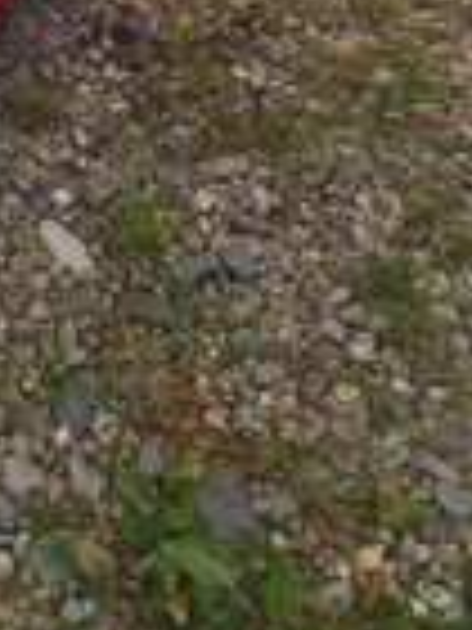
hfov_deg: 17.9
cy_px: -140
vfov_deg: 23.1
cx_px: -139
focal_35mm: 77
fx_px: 1400
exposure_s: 1/881
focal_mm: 4.74
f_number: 1.79
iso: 99
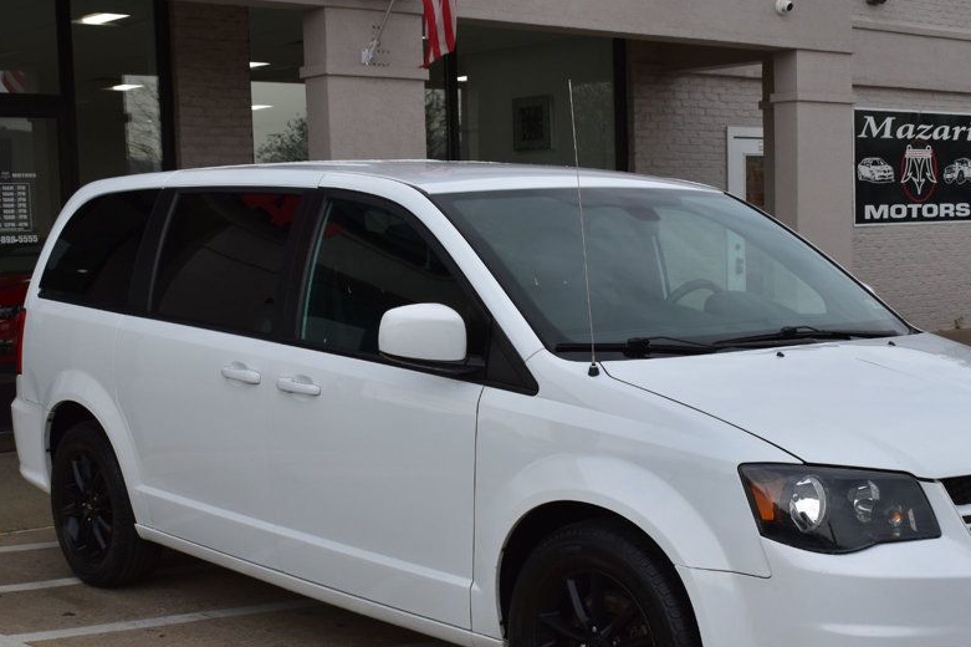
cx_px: 492
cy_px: 416
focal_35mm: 59
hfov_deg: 33.9
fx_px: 1591
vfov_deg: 22.9
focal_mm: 30
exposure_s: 1/400
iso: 400
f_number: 11
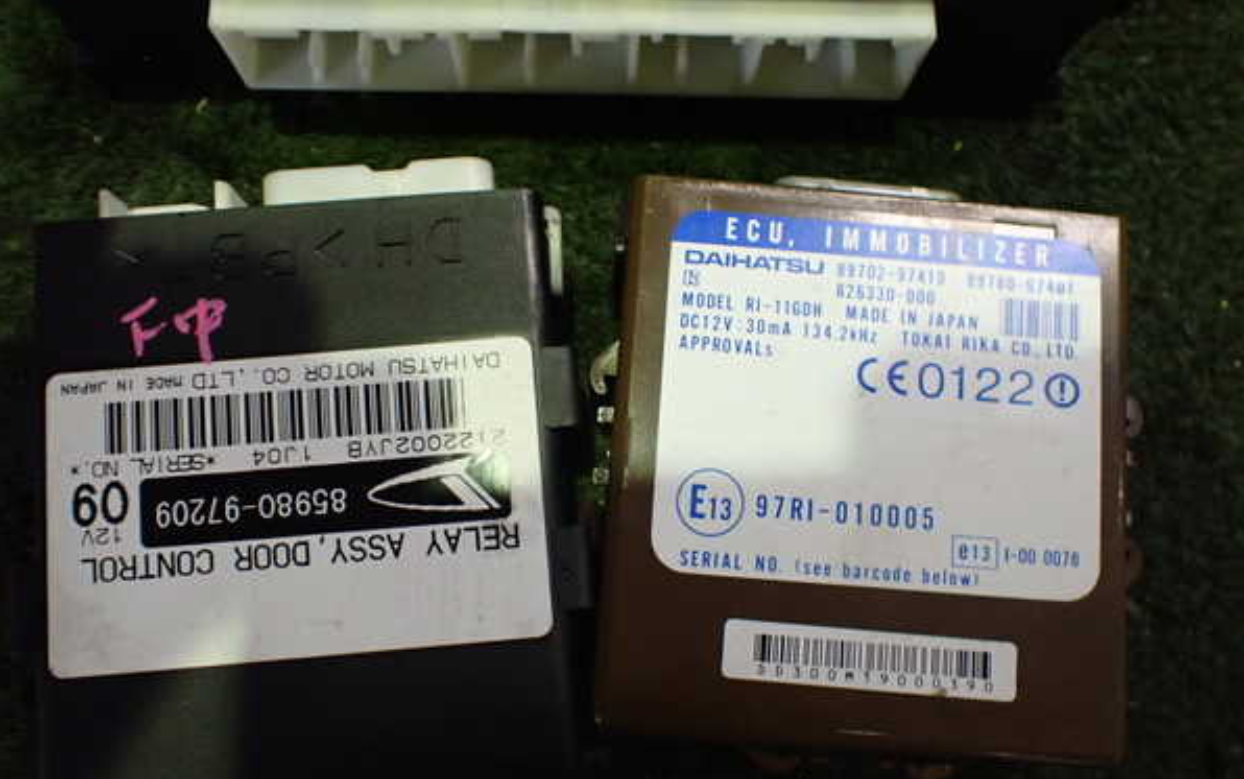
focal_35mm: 32
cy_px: 420
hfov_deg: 59.6
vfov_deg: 39.4
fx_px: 1085
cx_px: 620
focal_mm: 5.4
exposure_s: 1/80
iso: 800
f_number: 2.3
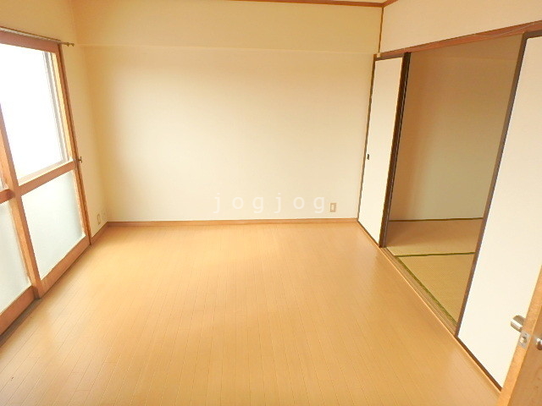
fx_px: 329
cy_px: 203
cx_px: 271
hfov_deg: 79.0
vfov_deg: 63.4
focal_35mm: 21
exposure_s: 1/60
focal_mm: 3.7
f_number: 3.5
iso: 125
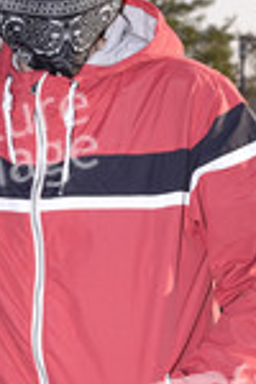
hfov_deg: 7.3
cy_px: 282
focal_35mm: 187
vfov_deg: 11.0
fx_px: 1995
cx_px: 41
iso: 200
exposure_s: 1/160
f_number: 9
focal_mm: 70
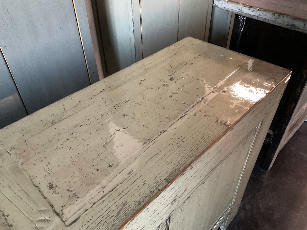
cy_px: 115
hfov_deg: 61.7
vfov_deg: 48.2
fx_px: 257
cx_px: 154
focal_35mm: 29
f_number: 1.8
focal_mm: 3
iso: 400
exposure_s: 1/25
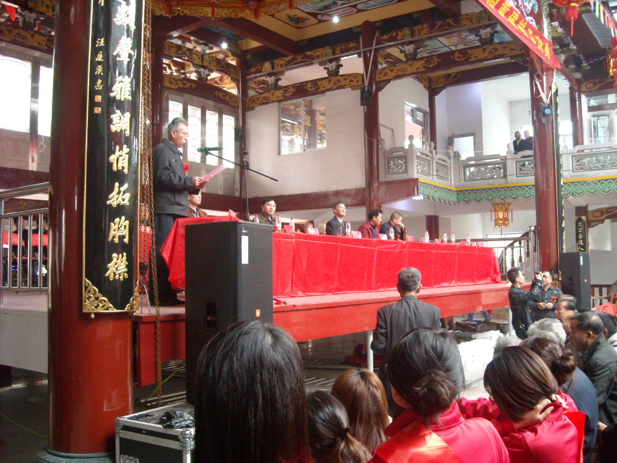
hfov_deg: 52.6
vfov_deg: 40.7
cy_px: 232
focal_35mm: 35
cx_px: 308
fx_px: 624
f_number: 2.8
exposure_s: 1/54
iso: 400
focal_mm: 5.7
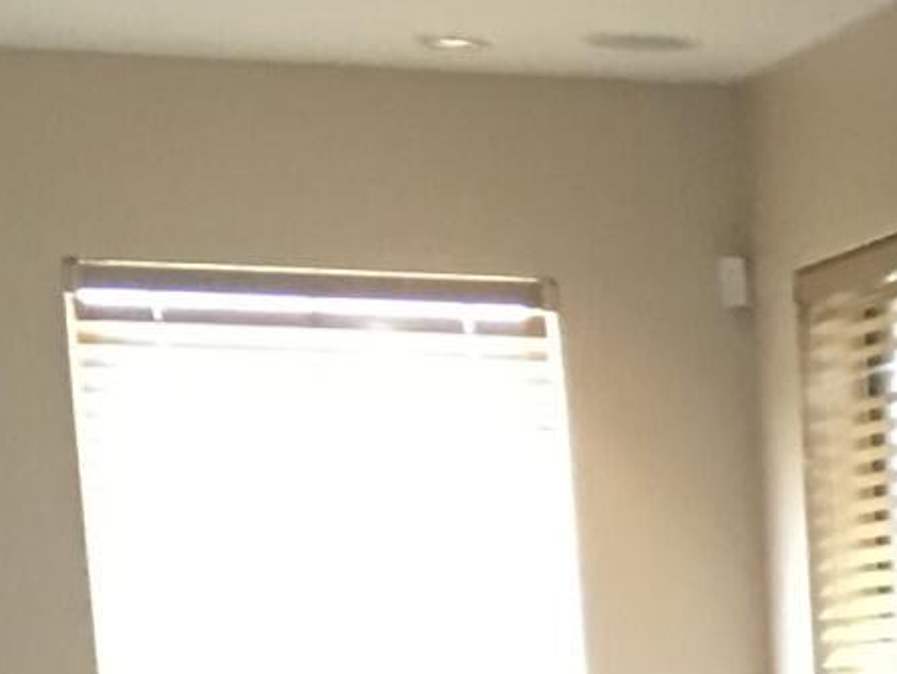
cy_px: 2147
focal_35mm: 195
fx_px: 5056
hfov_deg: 9.4
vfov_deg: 6.8
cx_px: 1832
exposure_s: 1/10
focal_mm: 4.15
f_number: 2.2
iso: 80
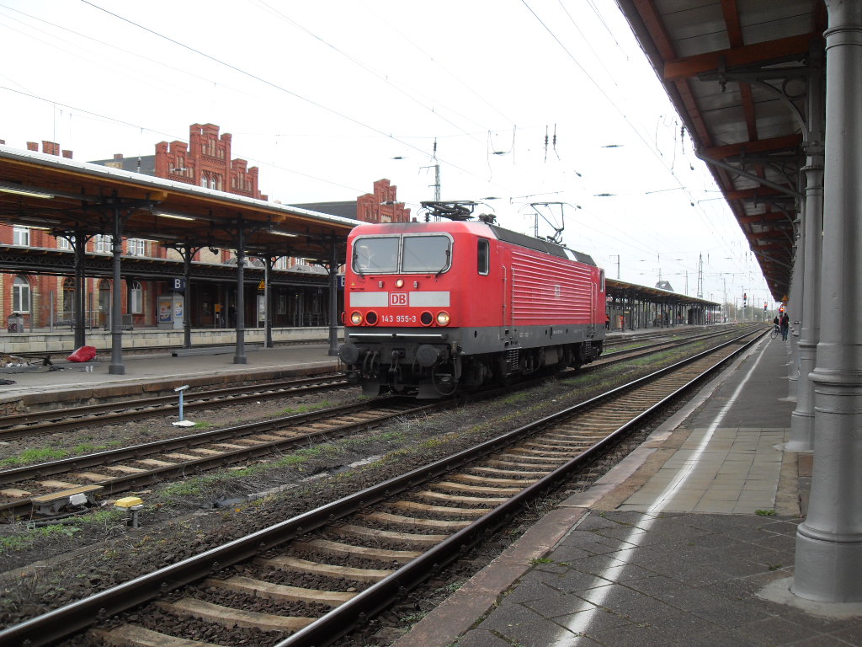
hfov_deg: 54.0
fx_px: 847
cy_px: 324
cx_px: 431
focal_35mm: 34
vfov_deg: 41.8
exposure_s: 1/180
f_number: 2.8
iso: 80
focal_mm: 6.3
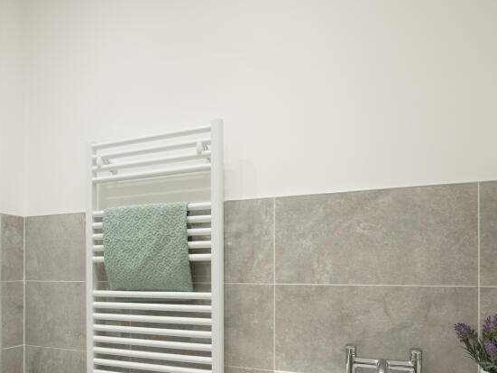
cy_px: 292
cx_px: 225
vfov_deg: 51.8
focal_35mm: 25
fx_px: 359
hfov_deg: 69.2
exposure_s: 1/50
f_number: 5.6
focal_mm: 14
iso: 500
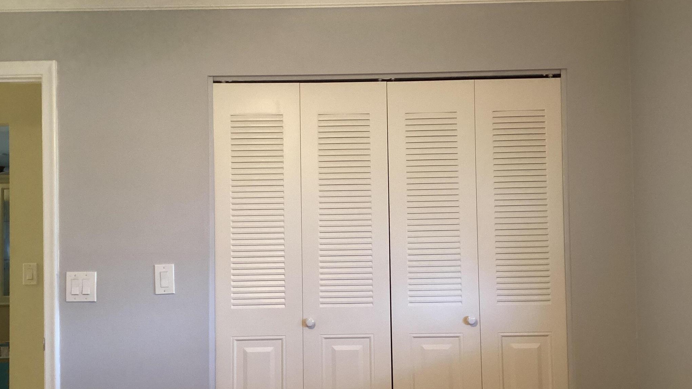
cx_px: 347
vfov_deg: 34.6
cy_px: 211
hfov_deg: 58.0
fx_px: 624
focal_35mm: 34
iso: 250
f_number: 2.4
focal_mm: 3.3
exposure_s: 1/60
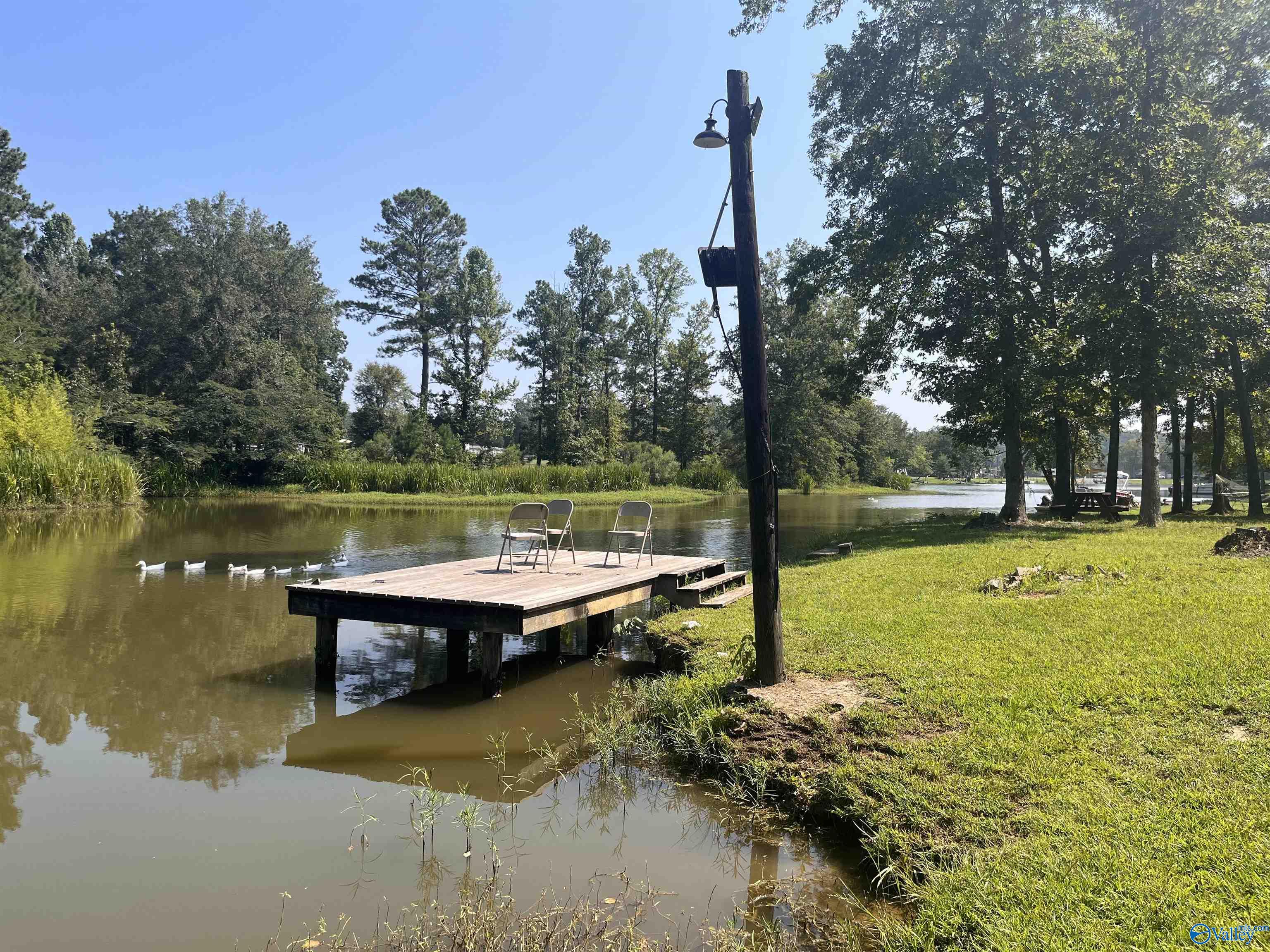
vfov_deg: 53.1
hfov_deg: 67.3
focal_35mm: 26
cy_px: 476
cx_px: 635
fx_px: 954
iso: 50
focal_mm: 5.1
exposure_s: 1/2632
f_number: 1.6
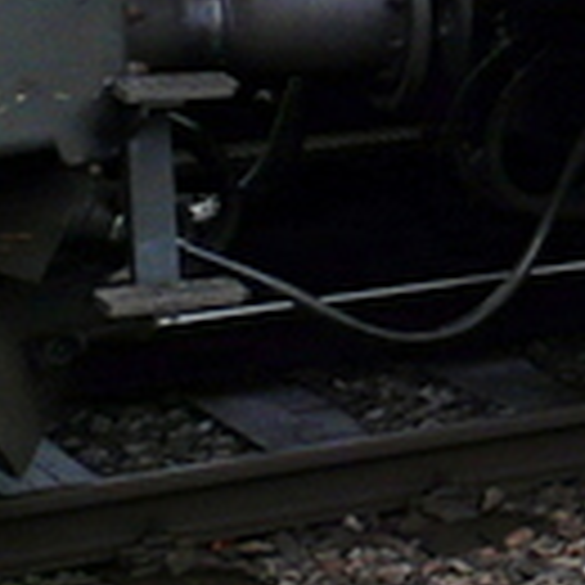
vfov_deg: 9.0
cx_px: 2228
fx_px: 3633
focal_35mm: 190
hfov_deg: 7.2
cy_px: -315
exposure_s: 1/160
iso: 100
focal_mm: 4.6
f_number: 4
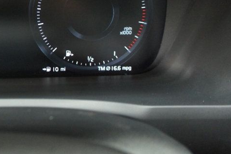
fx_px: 372
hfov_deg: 31.6
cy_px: 18
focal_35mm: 58
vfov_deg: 22.8
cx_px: -5
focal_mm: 18
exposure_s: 1/20
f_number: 3.5
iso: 1600
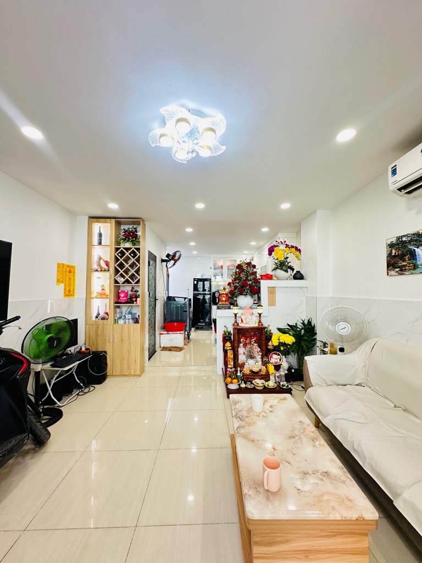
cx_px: 211
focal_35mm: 14
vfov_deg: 102.1
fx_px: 228
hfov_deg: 85.7
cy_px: 282
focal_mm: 2.22
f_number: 2.2
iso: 320
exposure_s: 1/99
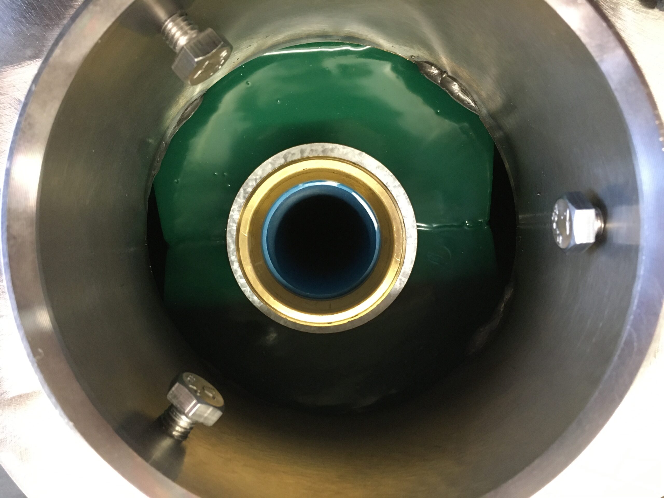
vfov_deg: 48.2
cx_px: 332
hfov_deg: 61.7
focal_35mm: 29
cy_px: 249
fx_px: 556
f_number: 2.2
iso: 250
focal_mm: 4.15
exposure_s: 1/33
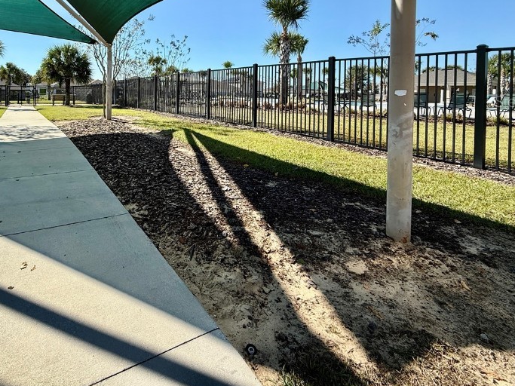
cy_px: 101
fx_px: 312
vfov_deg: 60.3
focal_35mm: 21
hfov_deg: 77.0
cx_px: 180
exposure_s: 1/1572
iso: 50
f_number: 2.2
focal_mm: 2.22
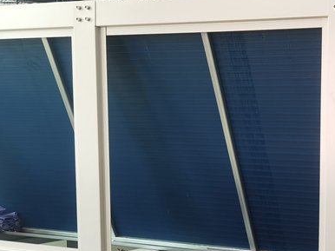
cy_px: 226
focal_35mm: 63
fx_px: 609
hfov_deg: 27.5
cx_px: 389
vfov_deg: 22.7
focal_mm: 6.71
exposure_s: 1/100
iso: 160
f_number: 1.9
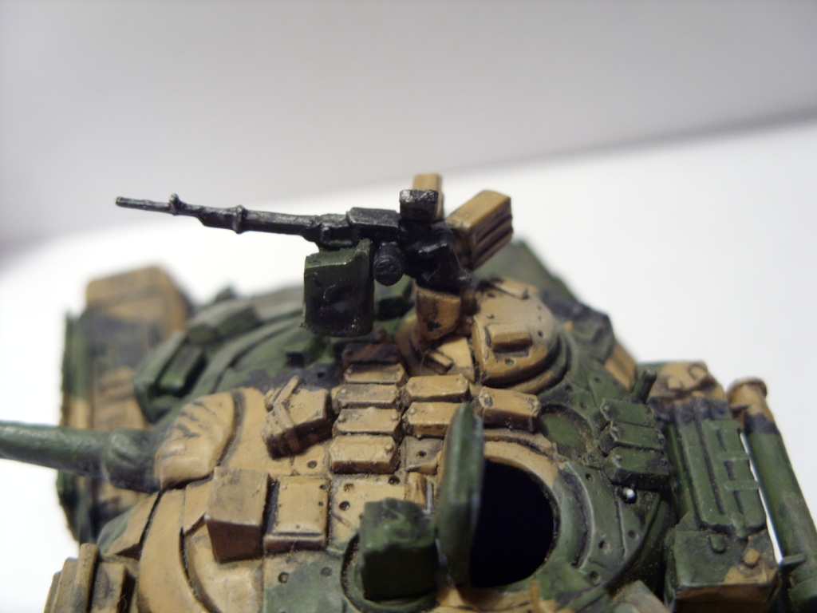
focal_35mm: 38
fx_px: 897
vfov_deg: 37.7
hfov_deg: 49.0
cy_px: 306
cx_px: 408
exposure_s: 1/27
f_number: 2.8
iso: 100
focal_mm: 6.3
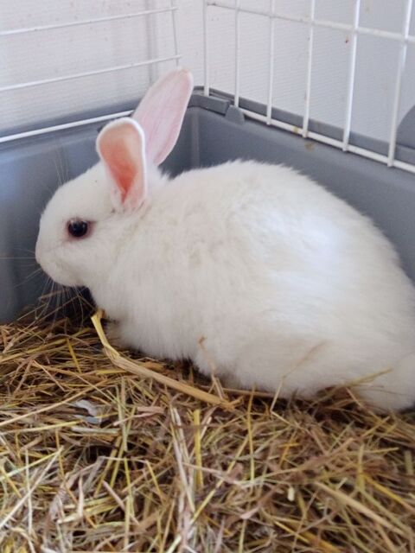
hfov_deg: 33.6
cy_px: 276
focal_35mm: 43
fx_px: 687
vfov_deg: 43.9
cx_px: 208
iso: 1249
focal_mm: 5.24
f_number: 1.7
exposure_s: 1/25
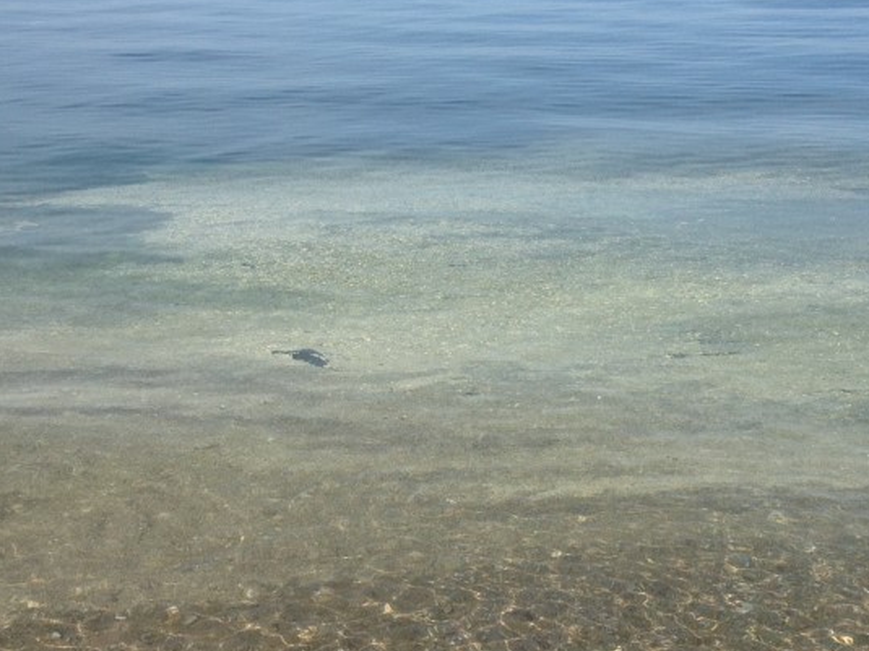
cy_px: 315
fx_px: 1682
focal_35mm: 67
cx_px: 439
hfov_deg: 29.0
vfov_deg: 21.9
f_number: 2.4
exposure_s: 1/1842
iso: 50
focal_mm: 4.28
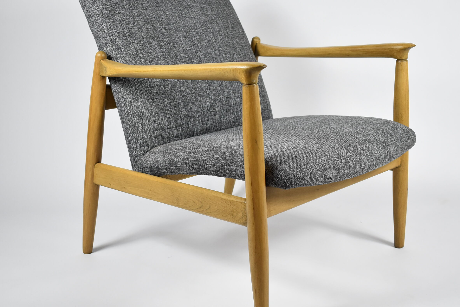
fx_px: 678
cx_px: 229
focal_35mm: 53
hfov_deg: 37.5
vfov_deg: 25.6
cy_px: 150
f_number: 4.2
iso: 800
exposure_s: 1/125
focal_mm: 28
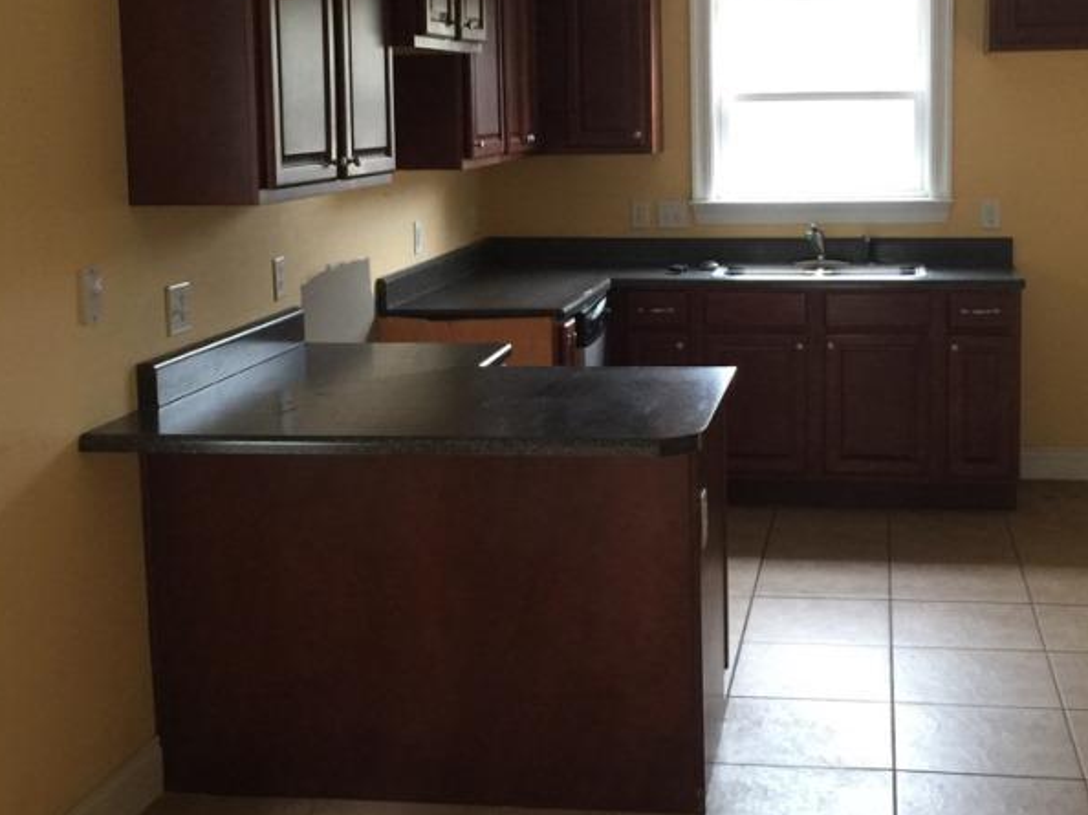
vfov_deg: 28.9
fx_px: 1571
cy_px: 293
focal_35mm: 50
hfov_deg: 38.1
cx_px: 650
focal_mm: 4.15
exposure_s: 1/15
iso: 100
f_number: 2.2
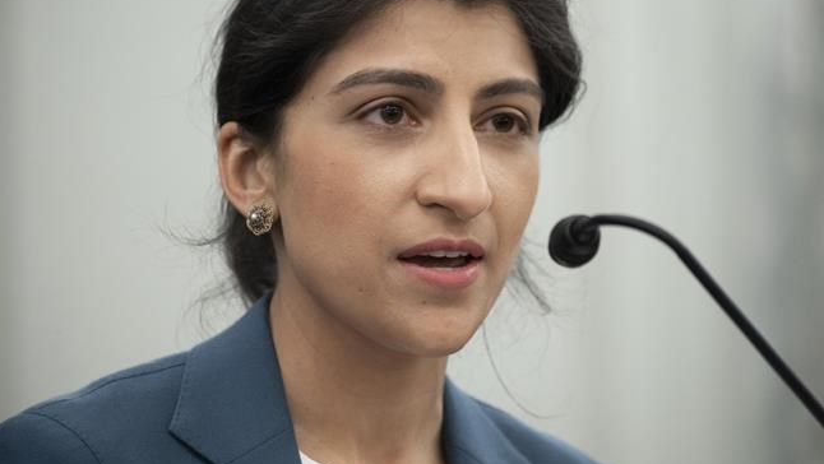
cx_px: 412
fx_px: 7825
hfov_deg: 6.0
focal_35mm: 358
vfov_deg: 3.4
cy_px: 206
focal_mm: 340
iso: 5000
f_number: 5.6
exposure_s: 1/125
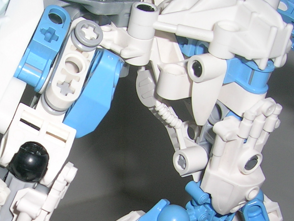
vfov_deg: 19.1
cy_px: 191
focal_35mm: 76
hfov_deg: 24.9
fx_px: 645
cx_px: 32
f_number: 4.8
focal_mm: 5.4
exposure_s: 1/60.1
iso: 50
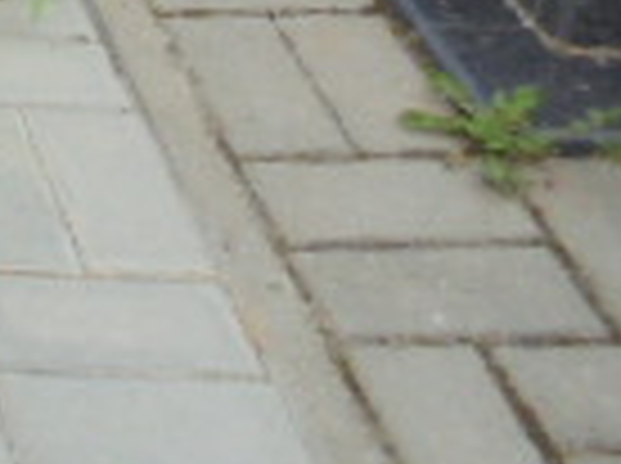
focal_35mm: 121
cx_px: -706
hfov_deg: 13.4
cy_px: -360
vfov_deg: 11.4
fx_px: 2167
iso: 100
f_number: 3.5
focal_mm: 4.6
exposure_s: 1/800
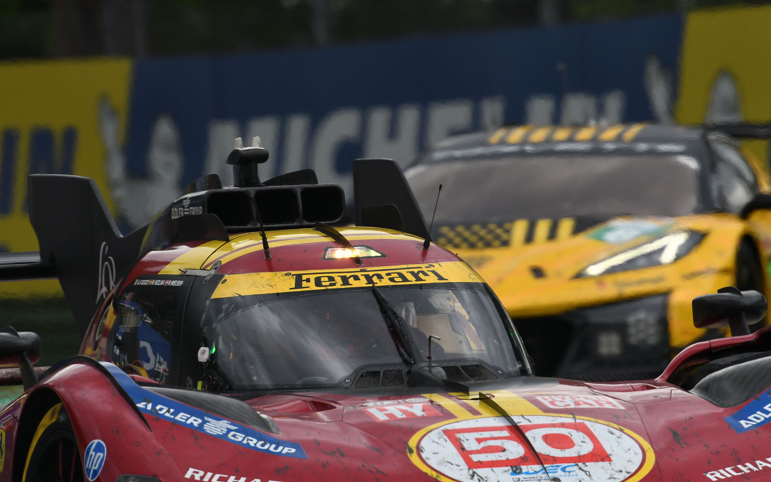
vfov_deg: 1.9
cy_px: 262
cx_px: 378
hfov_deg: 3.0
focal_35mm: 695
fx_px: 14604
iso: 1000
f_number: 9
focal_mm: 400
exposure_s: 1/800
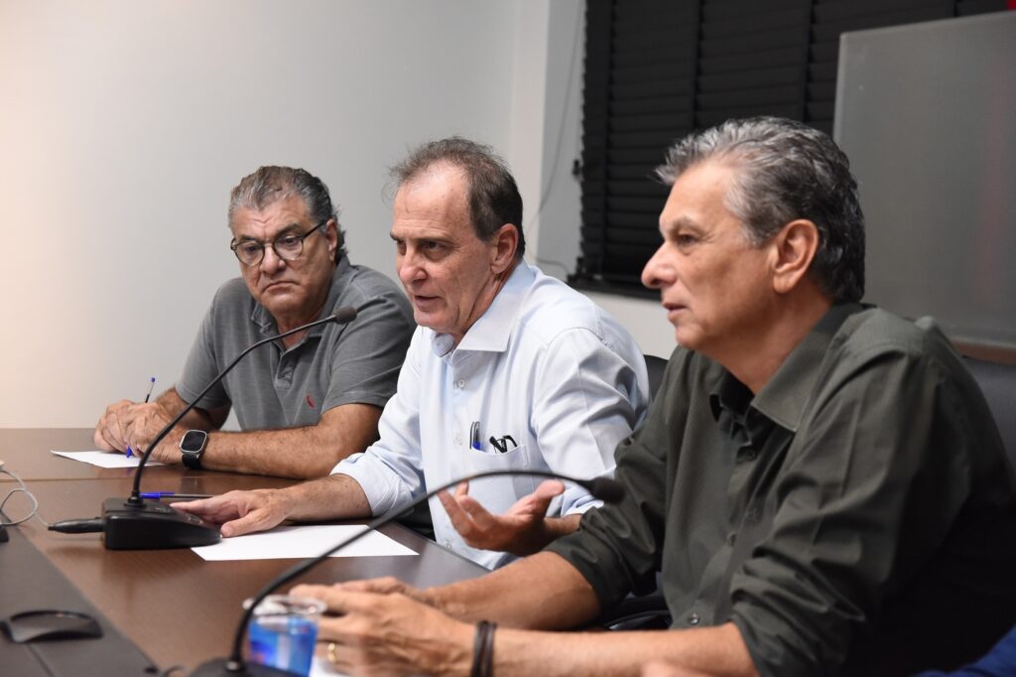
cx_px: 508
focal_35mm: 65
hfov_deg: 31.0
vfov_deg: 20.9
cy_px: 338
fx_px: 1834
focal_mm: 65
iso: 4000
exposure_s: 1/200
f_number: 3.5
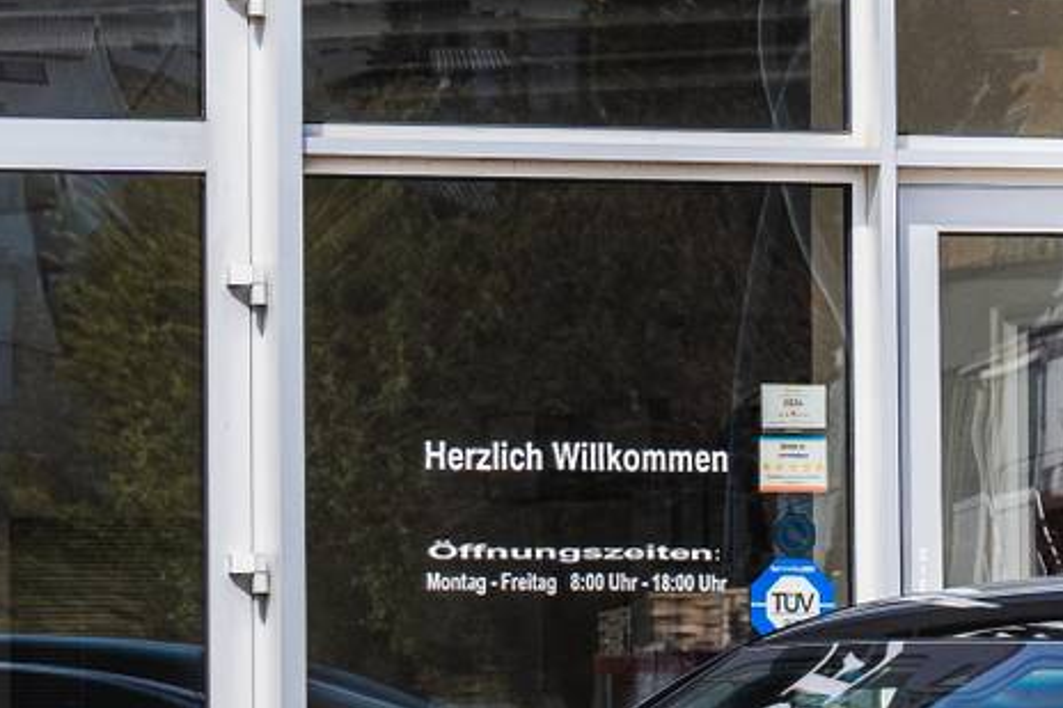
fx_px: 8058
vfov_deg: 5.0
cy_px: 270
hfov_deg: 7.5
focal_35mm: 273
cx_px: 641
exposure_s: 1/640
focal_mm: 66
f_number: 5.6
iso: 640
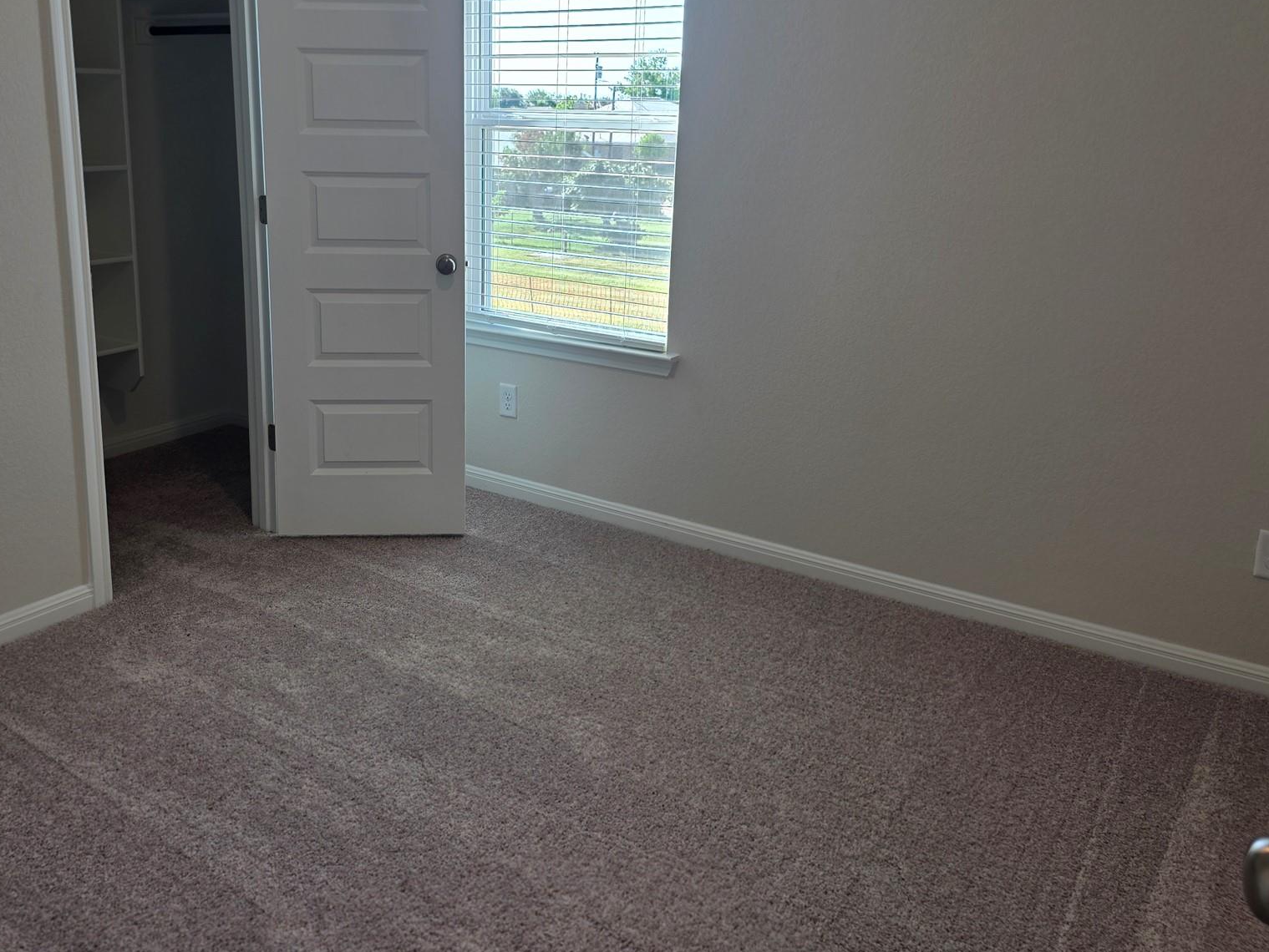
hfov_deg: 57.8
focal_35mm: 31
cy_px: 355
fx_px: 1137
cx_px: 501
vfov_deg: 45.1
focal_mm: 6.25
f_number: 1.7
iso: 40
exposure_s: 1/120
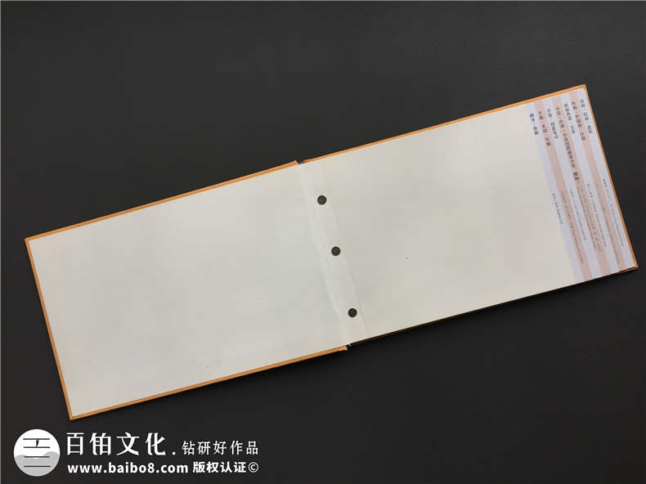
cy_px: 242
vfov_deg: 48.2
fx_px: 541
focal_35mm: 29
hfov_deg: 61.7
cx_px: 323
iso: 50
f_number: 2.2
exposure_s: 1/100
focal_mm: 4.15
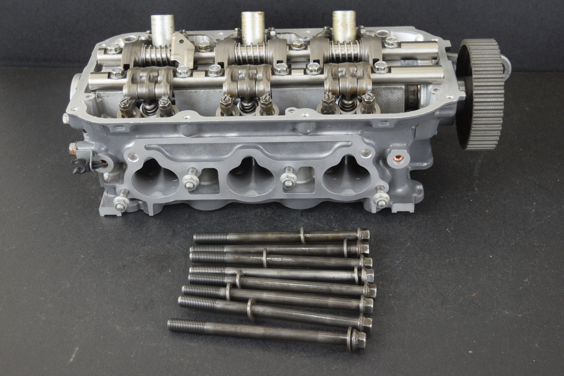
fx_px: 823
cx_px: 282
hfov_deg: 37.8
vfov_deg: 25.8
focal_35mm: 52
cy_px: 188
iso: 640
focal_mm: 35
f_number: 5.6
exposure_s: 1/125
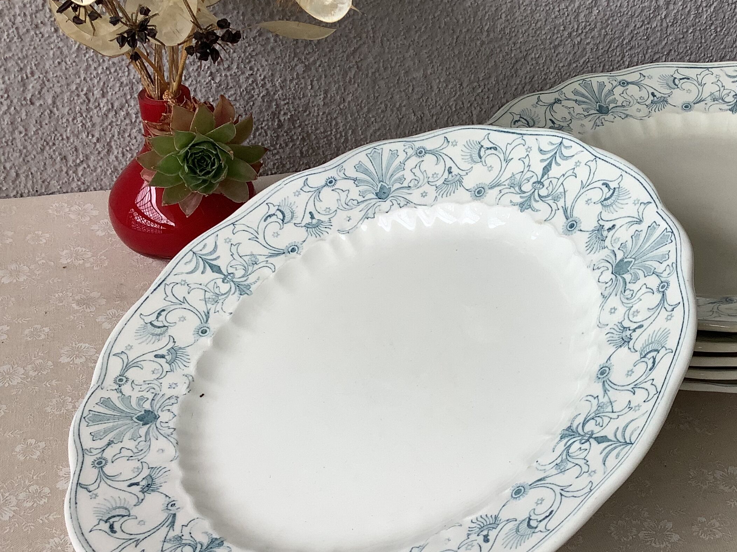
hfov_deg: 38.6
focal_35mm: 48
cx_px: 554
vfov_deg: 30.2
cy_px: 309
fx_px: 1022
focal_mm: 3.3
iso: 32
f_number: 2.4
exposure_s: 1/120
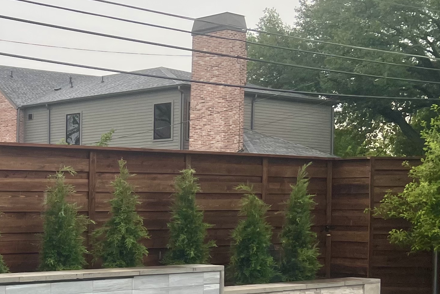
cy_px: 232
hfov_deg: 24.2
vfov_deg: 18.0
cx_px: -108
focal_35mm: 75
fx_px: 916
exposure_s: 1/350
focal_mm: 5.7
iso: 50
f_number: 1.5
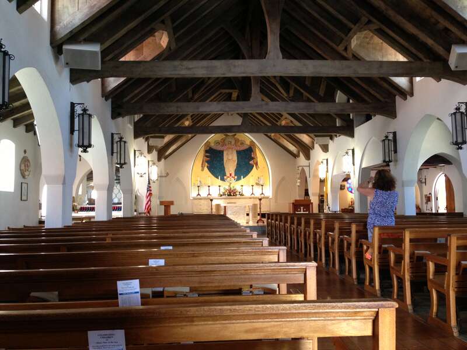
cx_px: 234
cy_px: 175
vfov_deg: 42.9
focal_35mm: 33
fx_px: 445
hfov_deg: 55.4
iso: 160
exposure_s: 1/20
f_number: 2.4
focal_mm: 4.13
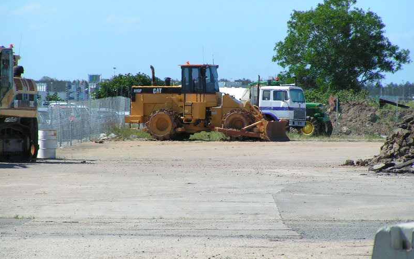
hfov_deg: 5.8
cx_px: 206
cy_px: 121
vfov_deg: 3.6
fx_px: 4086
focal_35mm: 362
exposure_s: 1/800
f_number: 5
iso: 50
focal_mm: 52
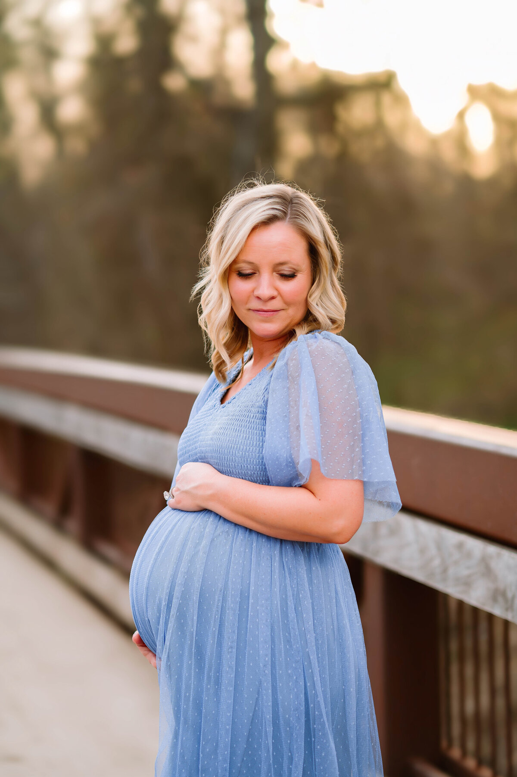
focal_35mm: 85
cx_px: 258
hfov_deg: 16.0
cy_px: 388
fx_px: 1834
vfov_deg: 23.9
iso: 320
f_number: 2.2
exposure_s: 1/400
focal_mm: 85
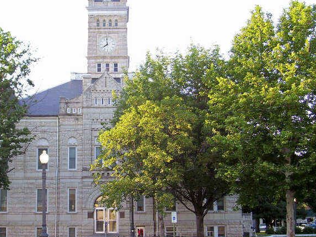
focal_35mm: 59
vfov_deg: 24.8
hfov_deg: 32.4
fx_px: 539
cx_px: 101
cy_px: 131
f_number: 3
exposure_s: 1/90
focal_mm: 7
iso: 80
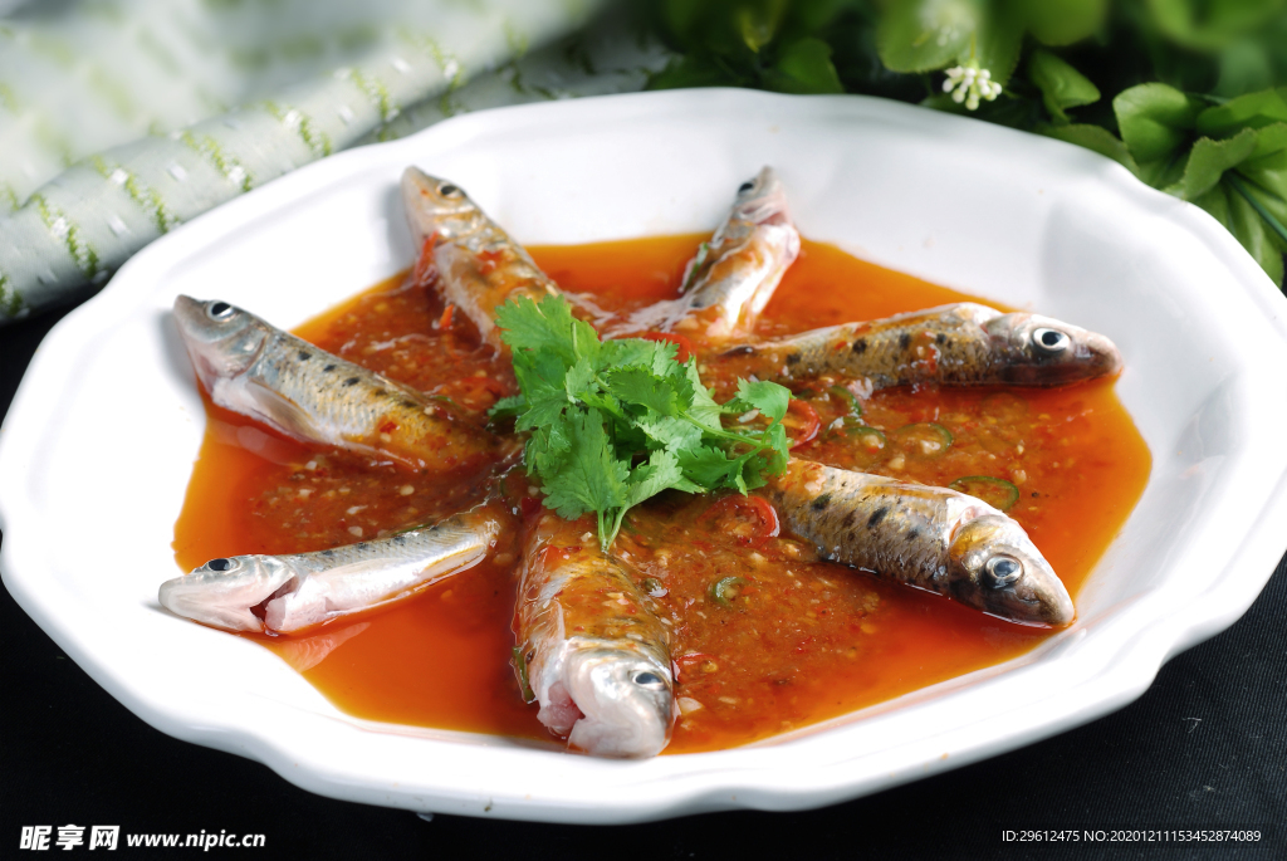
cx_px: 644
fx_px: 3221
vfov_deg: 15.2
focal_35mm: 90
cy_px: 430
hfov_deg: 22.6
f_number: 9
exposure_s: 1/160
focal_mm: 60
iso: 125
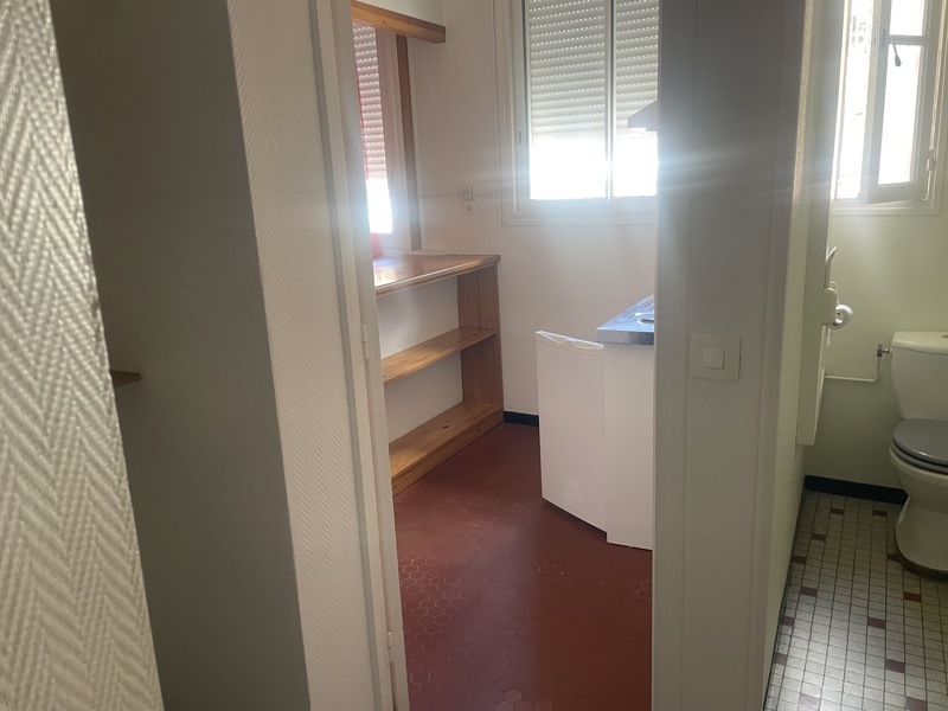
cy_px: 356
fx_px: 712
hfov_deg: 67.3
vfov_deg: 53.1
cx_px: 474
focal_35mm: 26
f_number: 1.6
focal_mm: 4.2
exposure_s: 1/64
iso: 125
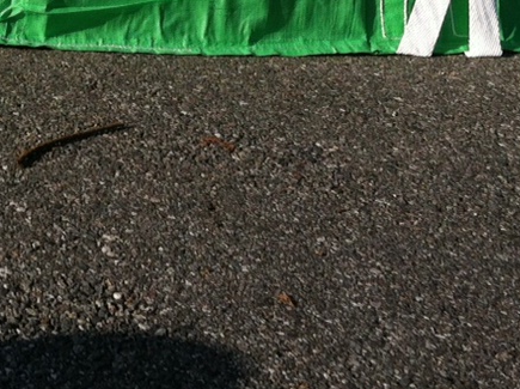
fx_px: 1545
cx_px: -2
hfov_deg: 18.6
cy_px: -81
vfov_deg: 13.9
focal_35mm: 103
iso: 80
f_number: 2.8
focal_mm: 3.85
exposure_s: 1/1071
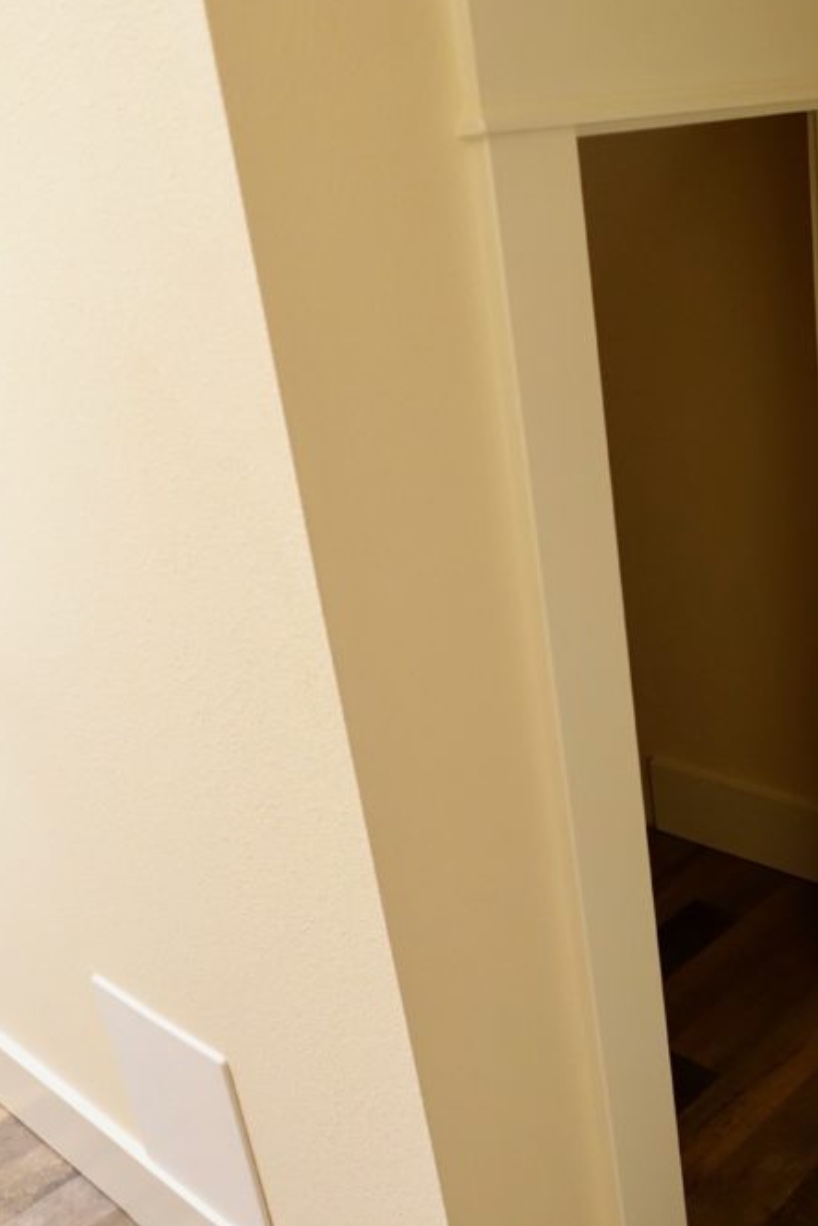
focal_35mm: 37
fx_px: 1260
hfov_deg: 35.3
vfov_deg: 51.8
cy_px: 652
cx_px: 592
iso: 640
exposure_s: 1/30
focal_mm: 8.8
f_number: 1.8
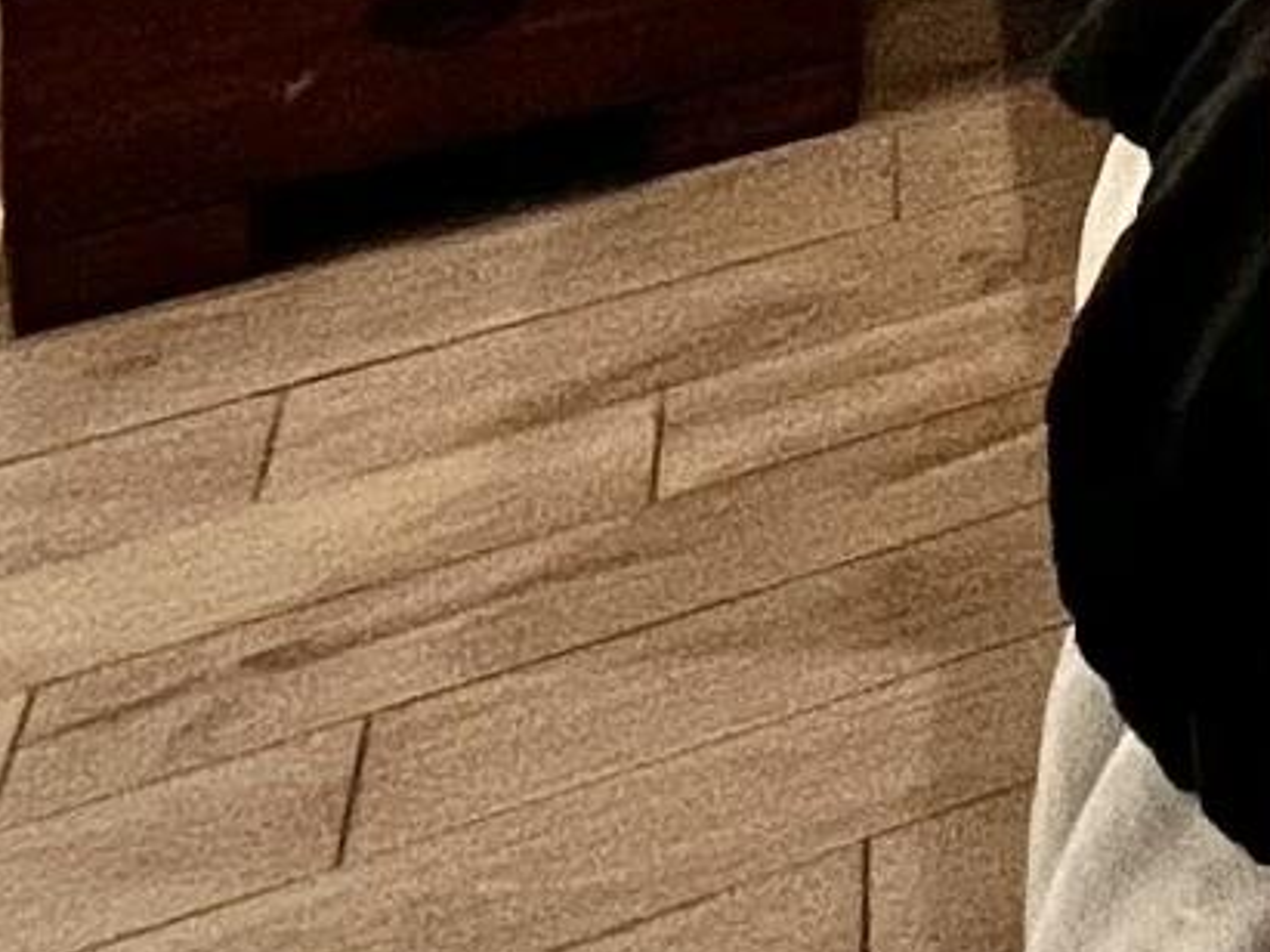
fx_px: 3484
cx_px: 4236
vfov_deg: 11.4
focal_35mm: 95
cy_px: -1660
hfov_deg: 10.2
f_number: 1.8
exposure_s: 1/120
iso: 64
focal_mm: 1.57
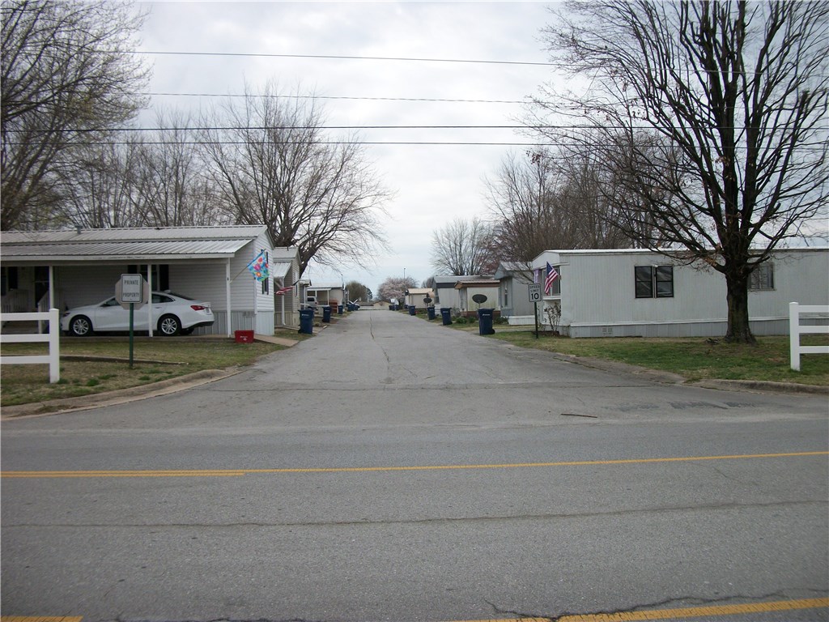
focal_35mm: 32
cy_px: 311
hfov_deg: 56.8
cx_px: 414
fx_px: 766
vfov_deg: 44.2
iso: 80
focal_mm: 5.7
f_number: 8.8
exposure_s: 1/160
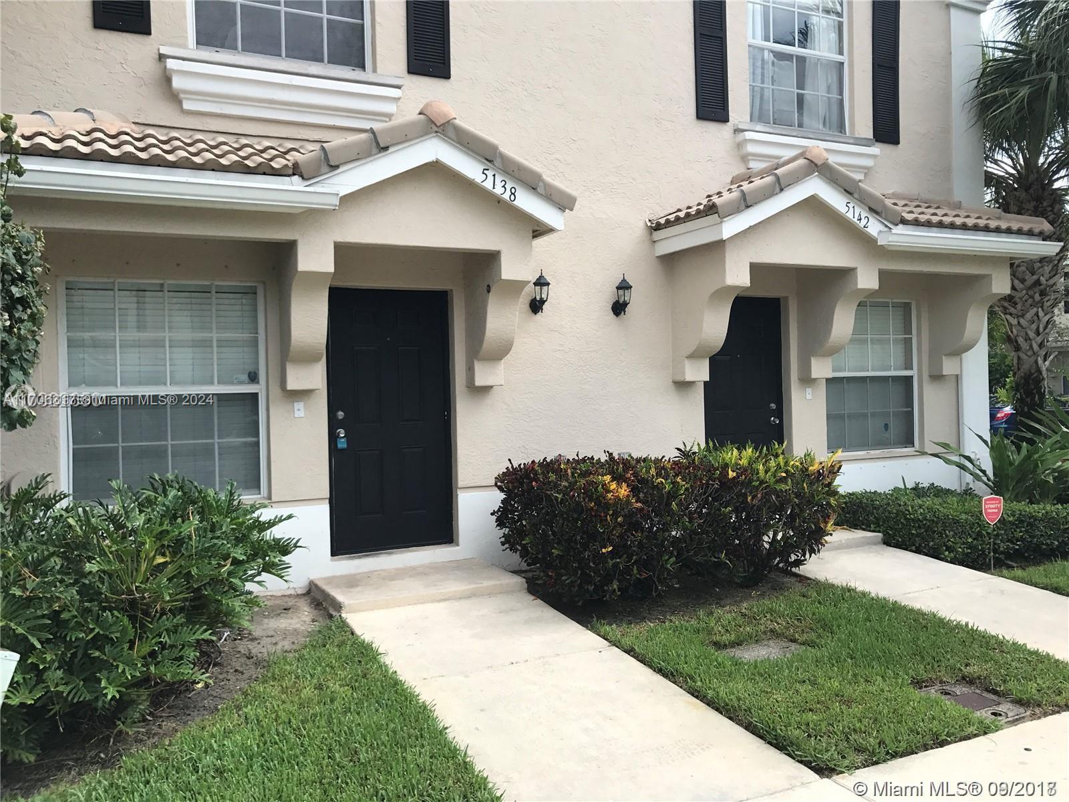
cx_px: 534
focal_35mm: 28
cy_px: 401
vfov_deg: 49.7
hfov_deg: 63.4
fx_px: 865
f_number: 1.8
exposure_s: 1/1182
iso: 20
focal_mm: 3.99
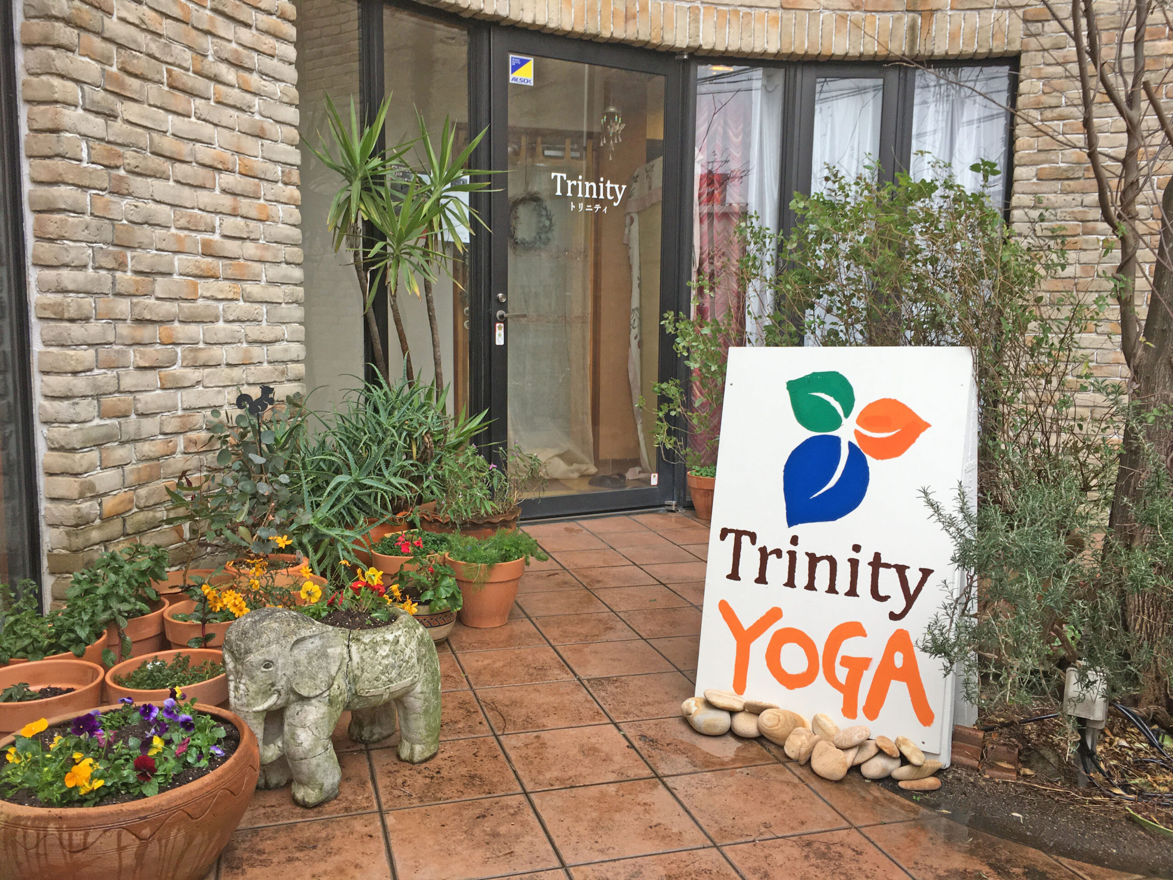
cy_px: 440
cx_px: 586
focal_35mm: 29
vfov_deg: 48.2
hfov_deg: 61.7
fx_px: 983
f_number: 2.2
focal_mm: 4.15
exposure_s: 1/120
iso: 40
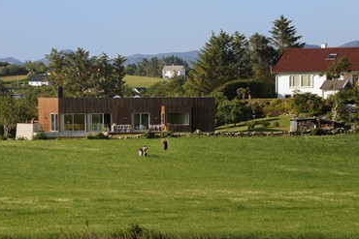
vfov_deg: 6.1
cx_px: 176
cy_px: 134
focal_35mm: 227
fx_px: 2264
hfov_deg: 9.1
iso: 400
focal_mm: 200
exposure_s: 1/640
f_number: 8
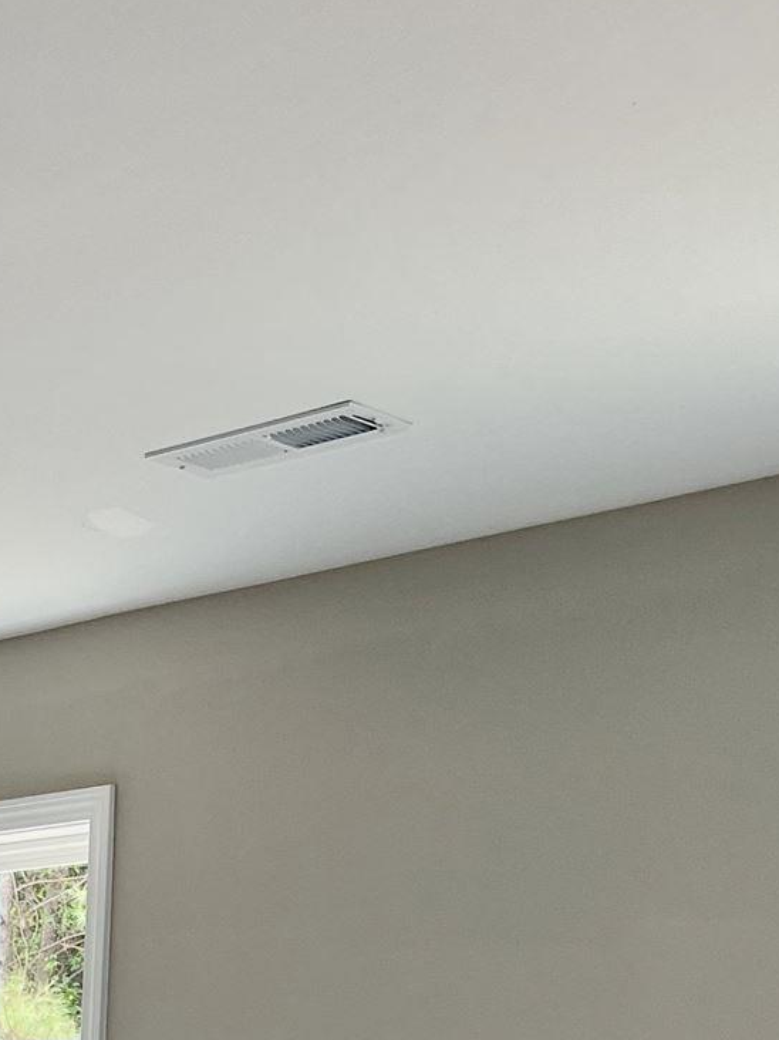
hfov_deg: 17.0
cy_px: 1575
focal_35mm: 82
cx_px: -225
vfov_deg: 20.3
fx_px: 2461
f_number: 1.6
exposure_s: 1/142
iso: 32
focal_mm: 5.1
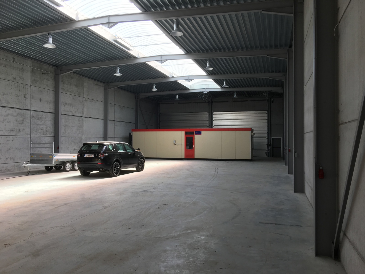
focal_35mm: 29
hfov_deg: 61.7
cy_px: 137
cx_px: 182
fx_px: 306
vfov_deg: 48.2
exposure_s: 1/121
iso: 25
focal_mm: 4.15
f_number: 2.2
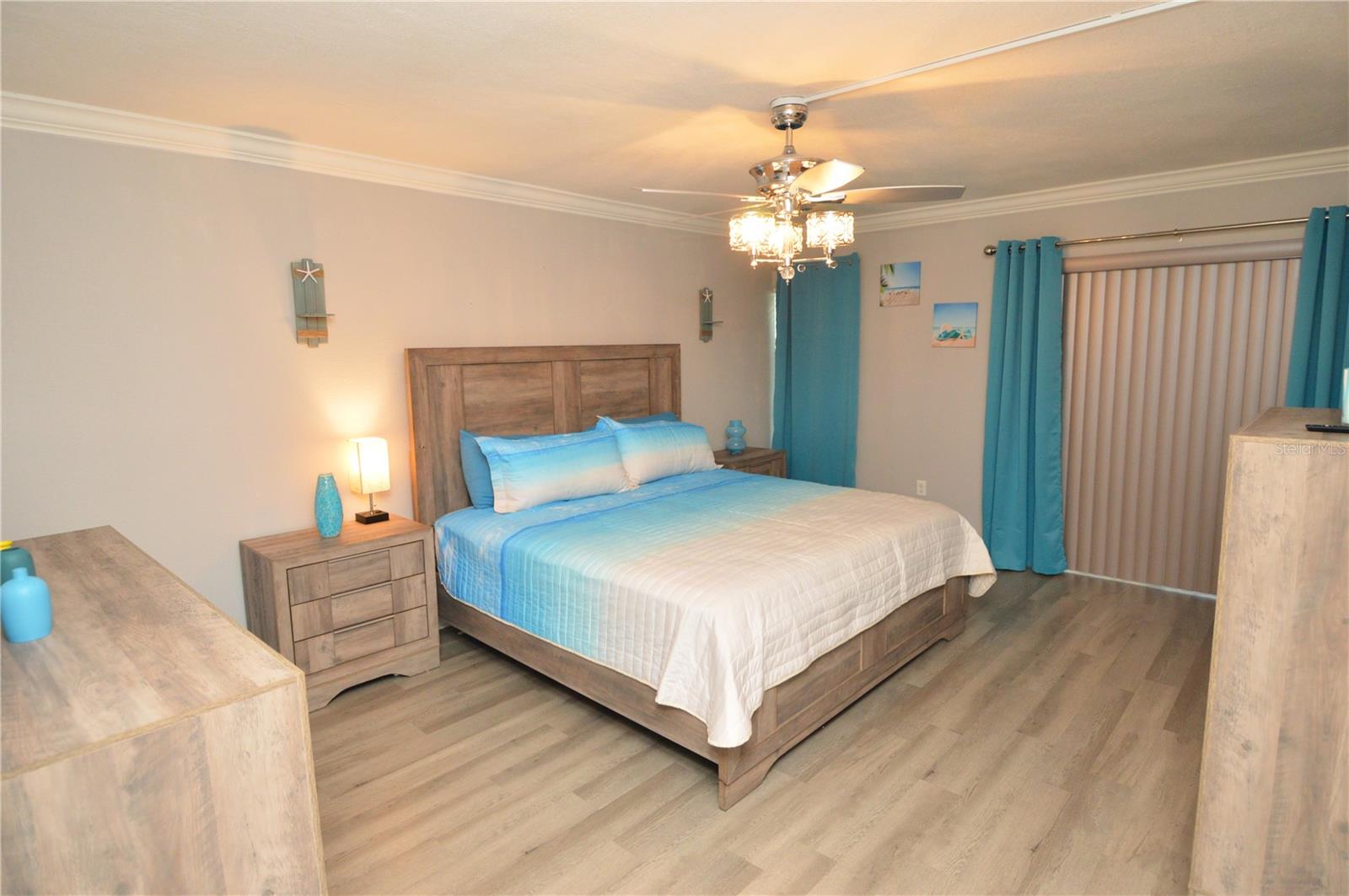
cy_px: 448
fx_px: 674
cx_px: 674
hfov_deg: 90.1
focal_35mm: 18
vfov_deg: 67.3
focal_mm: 12
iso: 900
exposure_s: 1/60
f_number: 4
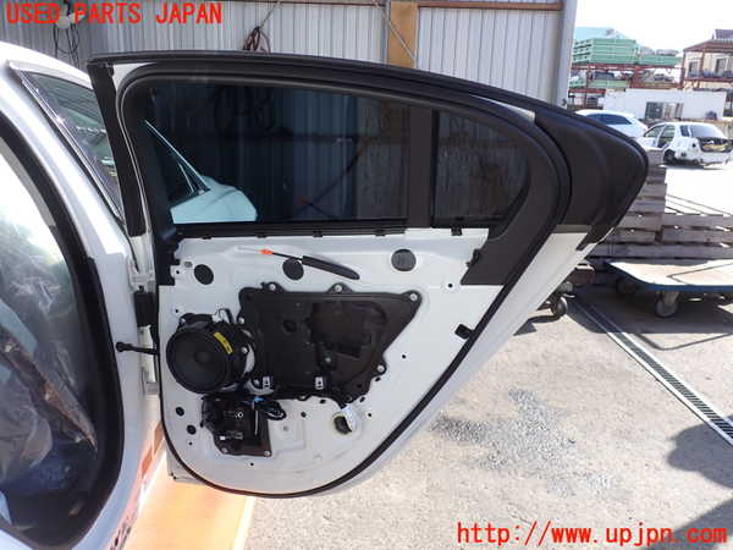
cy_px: 275
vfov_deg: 46.8
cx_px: 366
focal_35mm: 30
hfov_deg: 60.0
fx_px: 635
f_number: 3.2
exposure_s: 1/320
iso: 100
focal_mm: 5.4
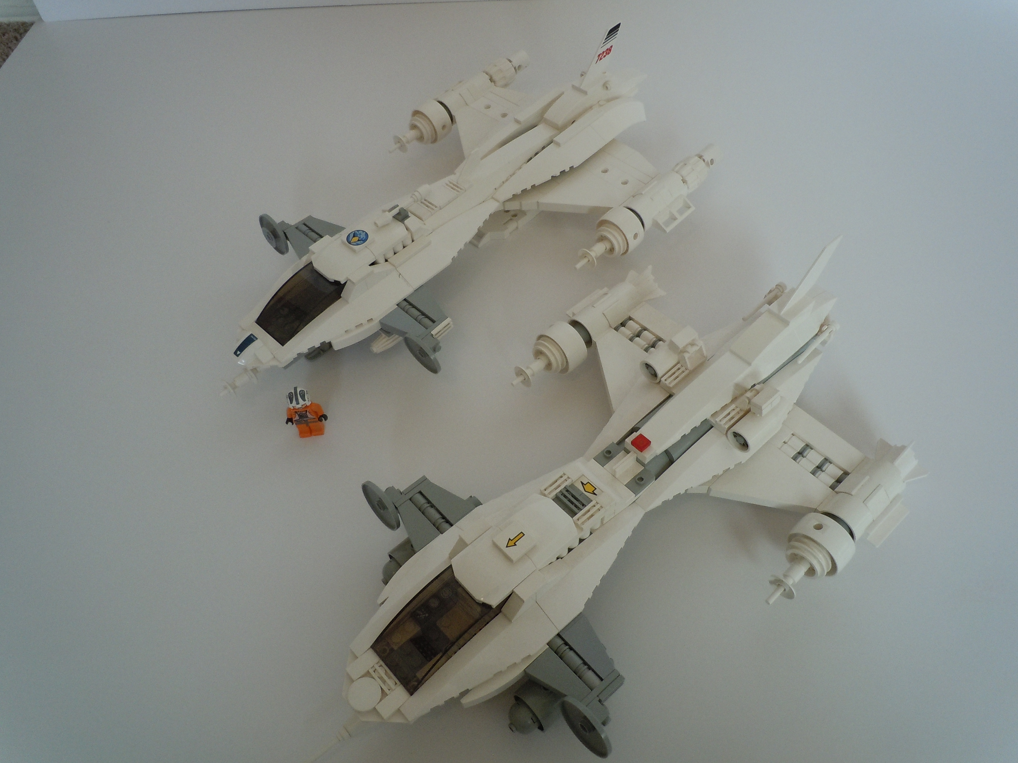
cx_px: 509
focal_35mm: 28
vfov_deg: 49.7
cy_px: 382
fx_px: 823
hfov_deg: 63.4
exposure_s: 1/60
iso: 250
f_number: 3.7
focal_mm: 5
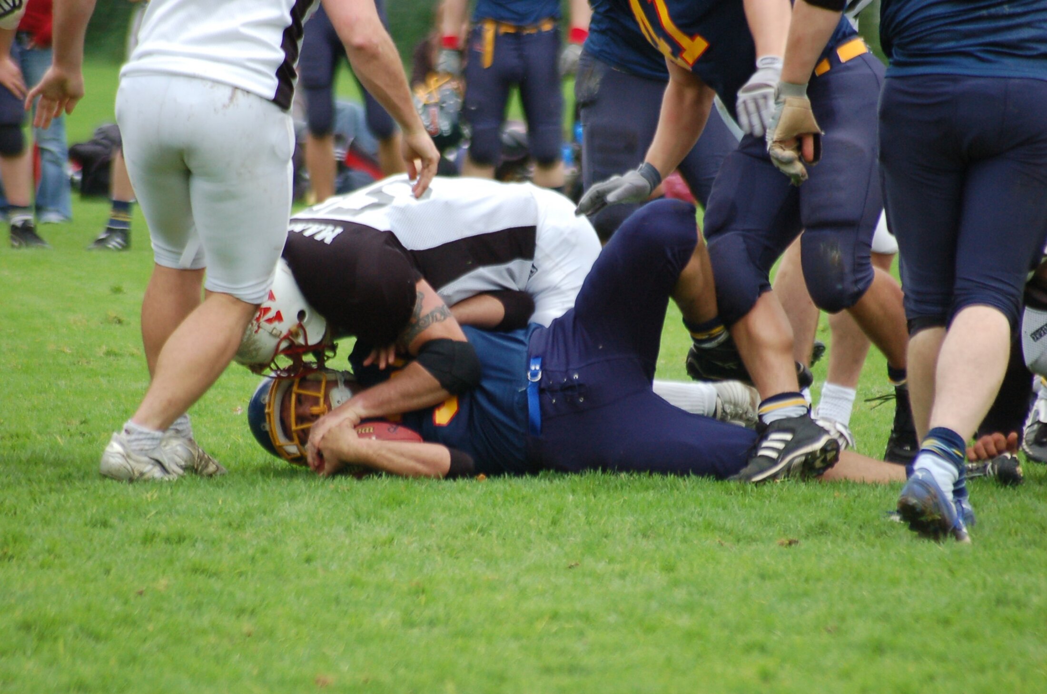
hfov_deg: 4.6
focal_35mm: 450
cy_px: 347
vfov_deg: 3.0
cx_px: 524
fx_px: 13063
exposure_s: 1/400
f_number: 5.6
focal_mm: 300
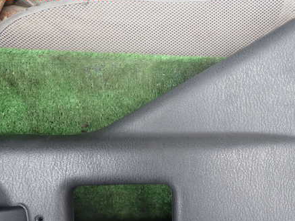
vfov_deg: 34.9
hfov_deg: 45.4
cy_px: 138
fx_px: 349
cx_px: 186
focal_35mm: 41
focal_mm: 5.4
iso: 100
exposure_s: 1/80
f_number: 2.3
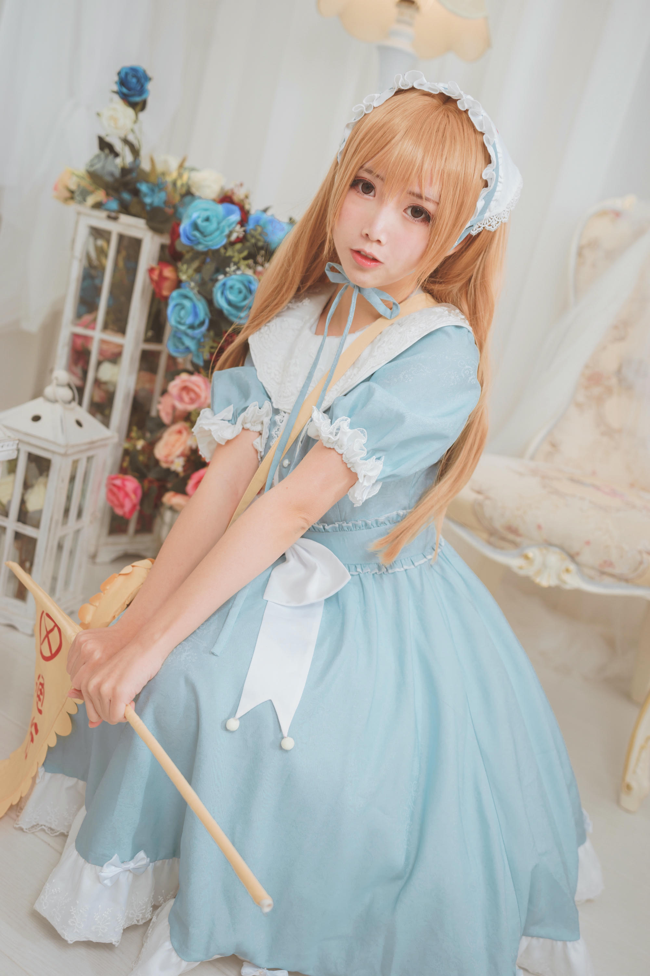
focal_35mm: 35
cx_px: 325
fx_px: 948
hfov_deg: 37.9
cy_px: 488
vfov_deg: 54.4
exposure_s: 1/80
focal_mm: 35
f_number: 2.8
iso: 160
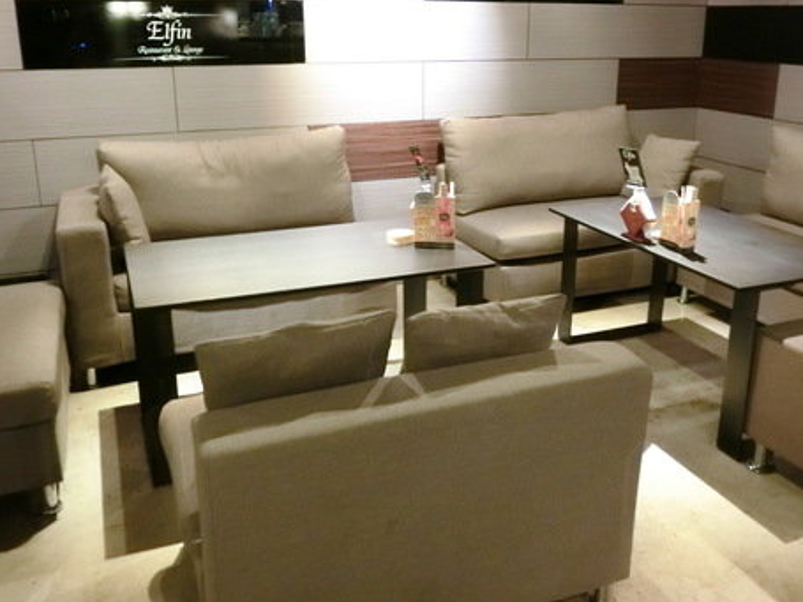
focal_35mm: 33
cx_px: 443
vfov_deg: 42.7
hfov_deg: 55.3
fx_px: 765
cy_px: 240
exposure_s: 1/2.5
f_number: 2.8
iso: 800
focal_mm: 5.4
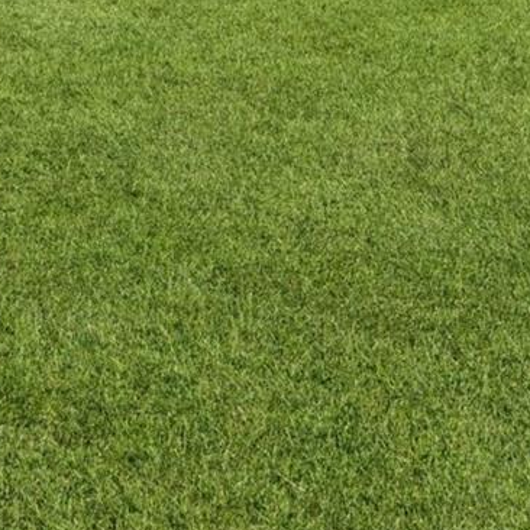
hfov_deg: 14.4
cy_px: -230
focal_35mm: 121
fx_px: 2094
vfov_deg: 13.7
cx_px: 187
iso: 400
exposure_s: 1/640
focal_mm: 32.5
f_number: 8
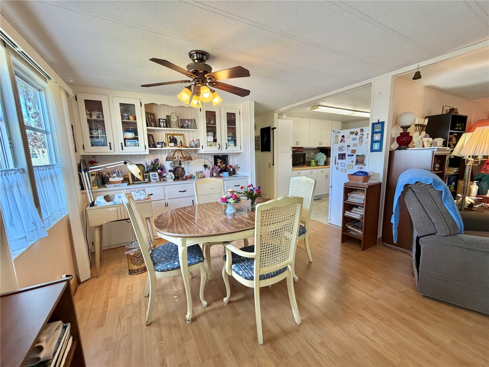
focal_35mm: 14
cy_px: 184
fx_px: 198
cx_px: 244
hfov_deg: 102.1
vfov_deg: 85.7
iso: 200
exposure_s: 1/120
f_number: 2.2
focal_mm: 2.22
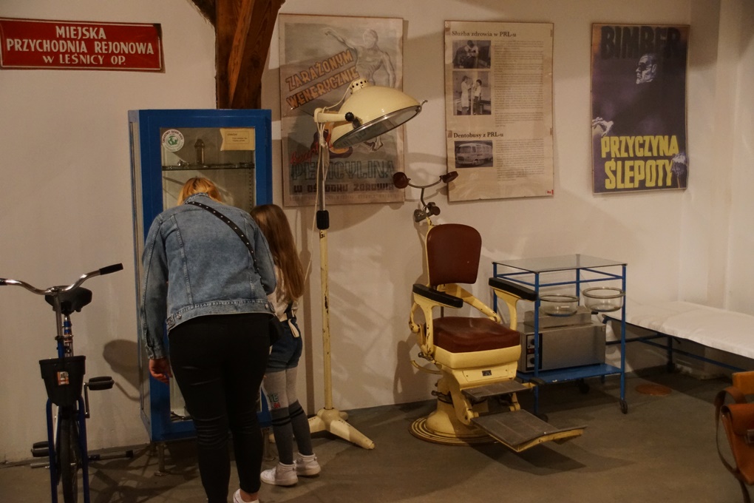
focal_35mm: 42
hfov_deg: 46.4
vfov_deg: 31.9
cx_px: 377
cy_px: 252
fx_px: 880
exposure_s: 1/60
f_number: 4
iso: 3200
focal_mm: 28
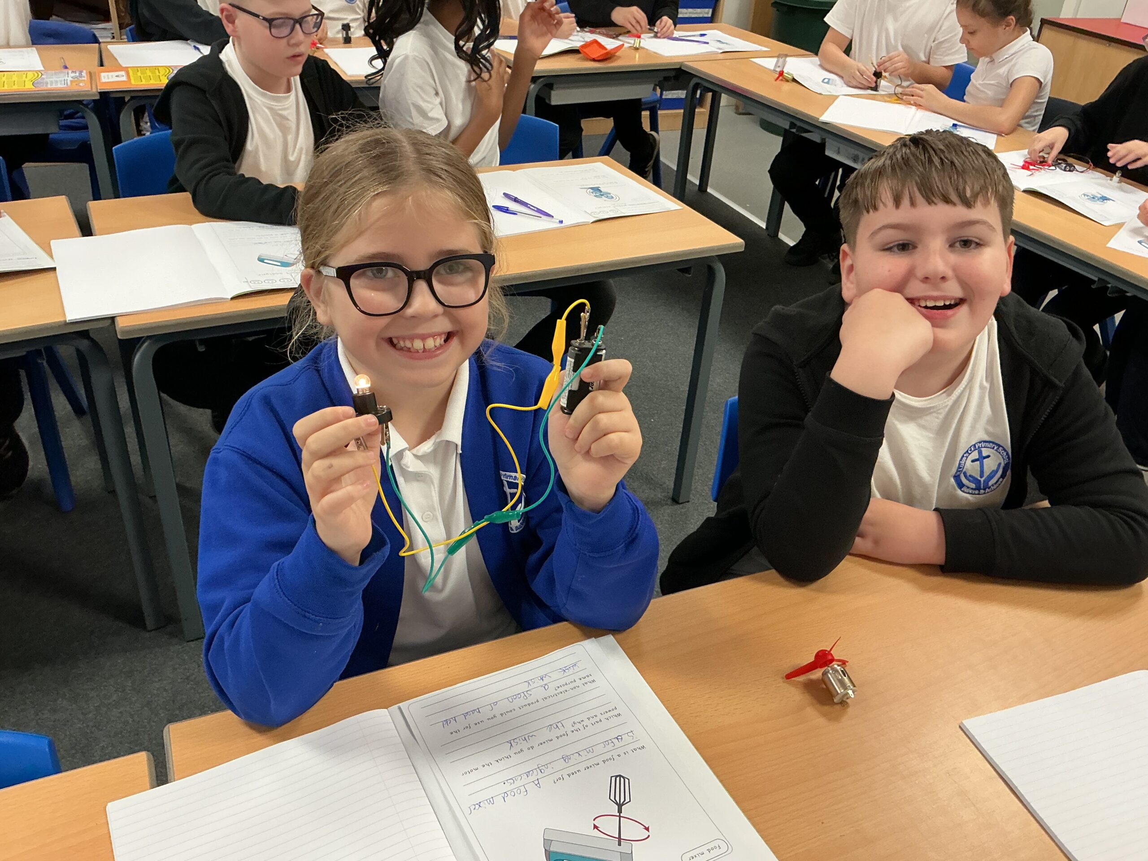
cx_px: 574
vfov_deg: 48.2
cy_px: 430
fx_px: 962
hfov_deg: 61.7
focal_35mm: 29
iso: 125
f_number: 1.8
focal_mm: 3
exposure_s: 1/60
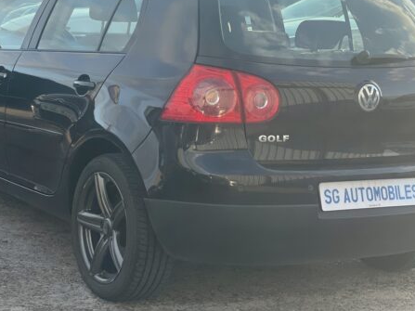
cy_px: 86
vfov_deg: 15.8
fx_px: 1115
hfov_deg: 21.1
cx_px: 160
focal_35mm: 93
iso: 32
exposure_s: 1/773
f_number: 2
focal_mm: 6
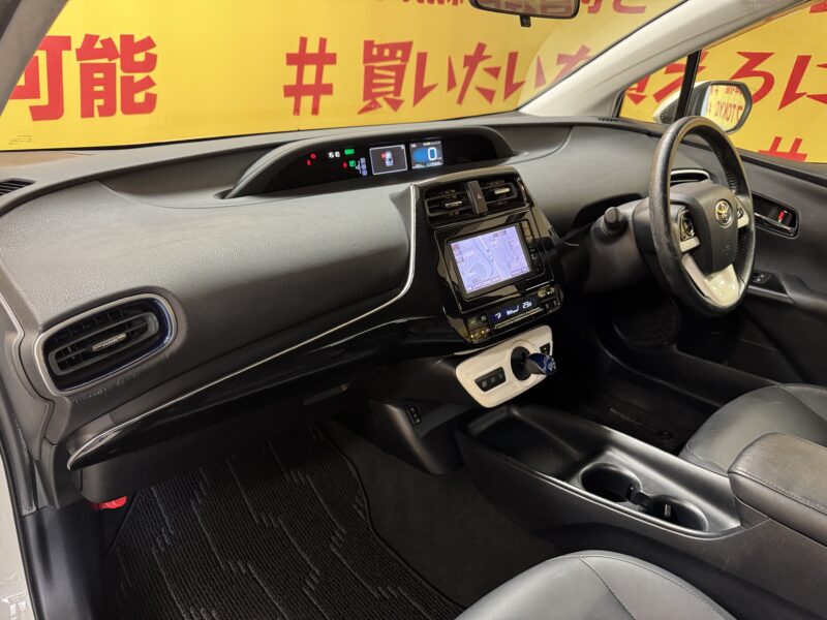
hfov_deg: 71.6
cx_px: 414
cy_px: 310
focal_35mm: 24
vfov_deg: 56.8
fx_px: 573
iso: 400
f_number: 1.78
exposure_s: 1/50
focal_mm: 6.76
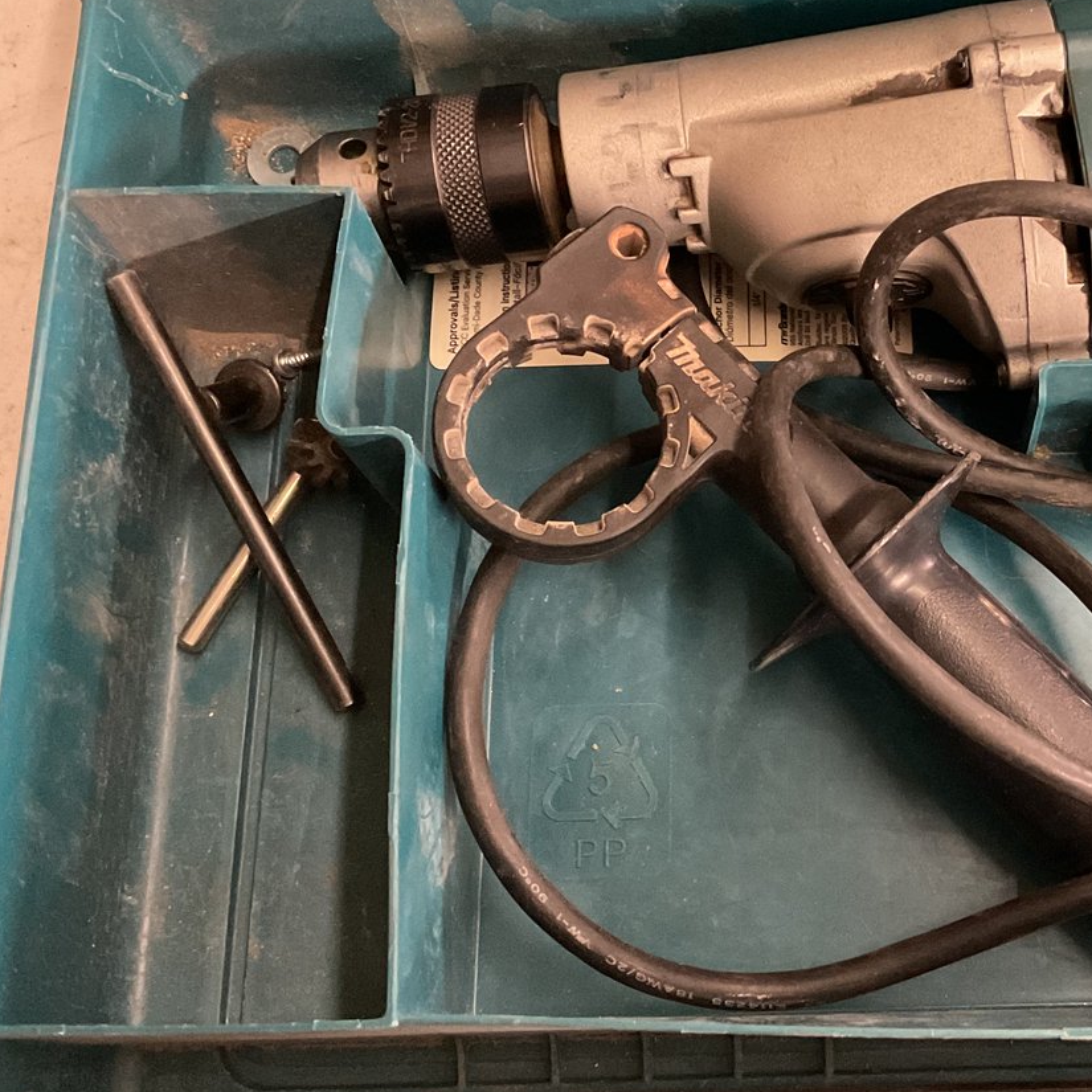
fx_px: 1677
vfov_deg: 36.1
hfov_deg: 35.1
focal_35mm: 47
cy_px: 522
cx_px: 850
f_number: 1.8
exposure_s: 1/30
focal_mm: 3
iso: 500
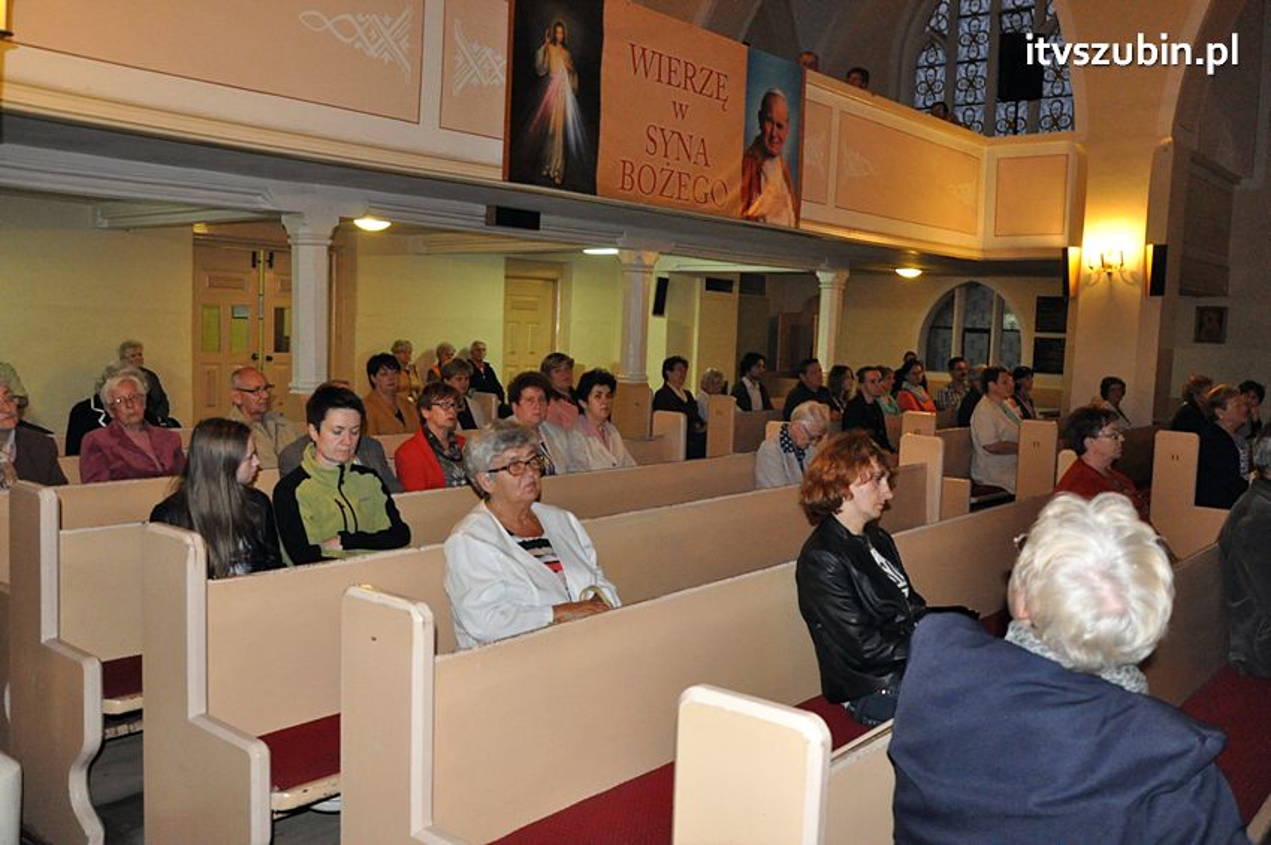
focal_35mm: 32
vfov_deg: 41.6
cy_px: 422
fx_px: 1111
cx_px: 636
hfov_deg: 59.5
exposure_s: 1/60
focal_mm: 21
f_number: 5.6
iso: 2500
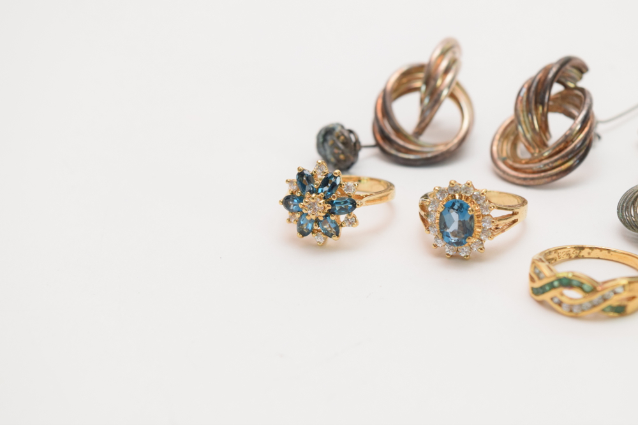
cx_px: 319
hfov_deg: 24.6
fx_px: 1462
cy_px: 212
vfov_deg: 16.6
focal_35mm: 82
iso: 640
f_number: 8
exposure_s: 1/60
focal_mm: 55
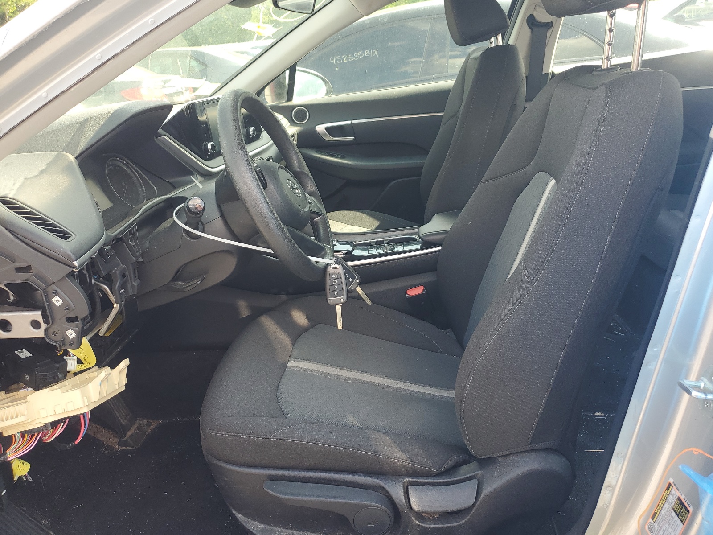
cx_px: 356
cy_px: 268
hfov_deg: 67.3
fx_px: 536
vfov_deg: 53.1
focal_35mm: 26
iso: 50
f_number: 1.5
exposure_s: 1/172
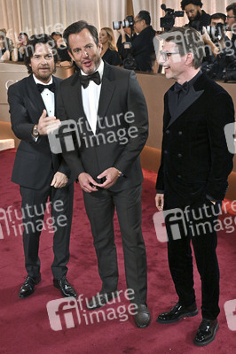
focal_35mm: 43
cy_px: 177
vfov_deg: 45.5
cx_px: 118
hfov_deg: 31.1
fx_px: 424
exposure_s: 1/320
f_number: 5.6
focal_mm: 43
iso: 2500
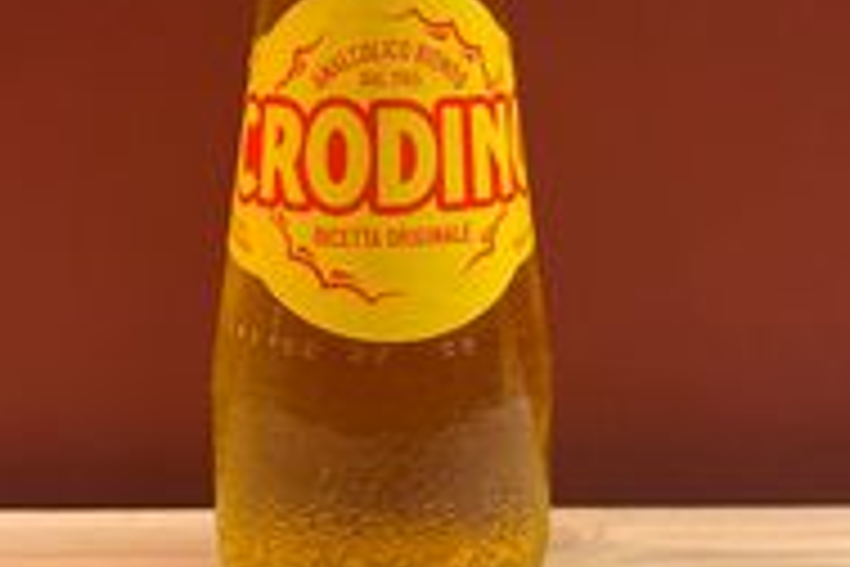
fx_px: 1440
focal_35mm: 61
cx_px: 418
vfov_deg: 22.2
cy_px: 202
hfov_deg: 32.9
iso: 500
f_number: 1.6
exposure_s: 1/50
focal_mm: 5.1
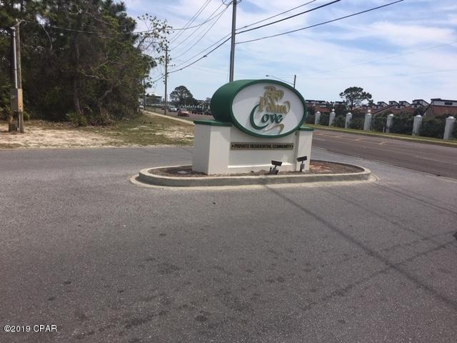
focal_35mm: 29
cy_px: 172
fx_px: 383
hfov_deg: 61.7
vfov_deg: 48.2
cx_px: 228
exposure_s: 1/3077
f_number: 2.2
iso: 25
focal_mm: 4.15
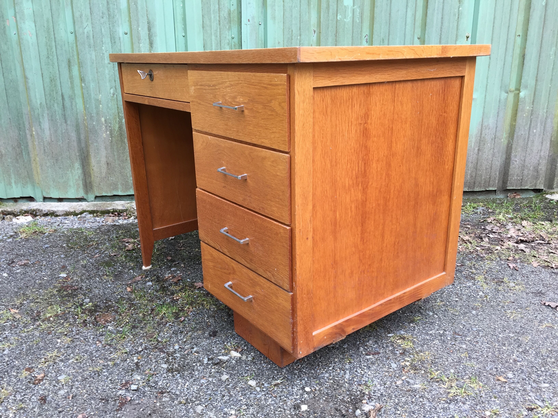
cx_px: 279
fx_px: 467
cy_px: 209
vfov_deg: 48.2
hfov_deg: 61.7
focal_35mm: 29
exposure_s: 1/100
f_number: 2.2
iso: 40
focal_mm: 4.15
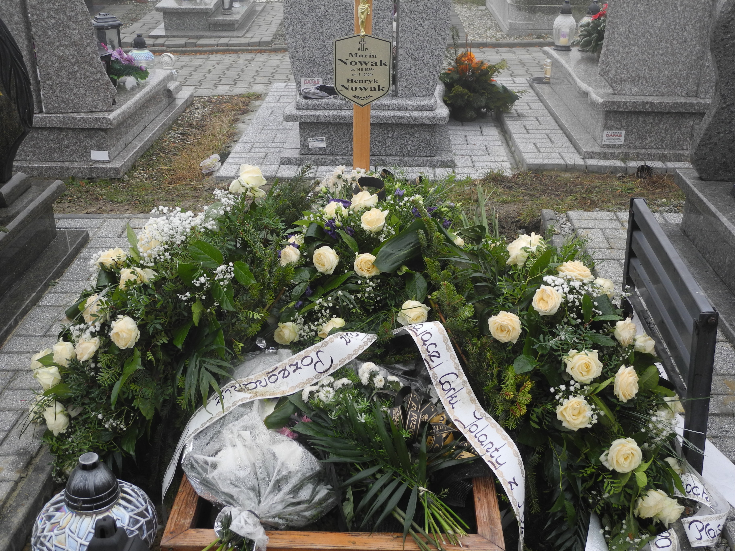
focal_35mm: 41
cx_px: 368
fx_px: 871
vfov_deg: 35.1
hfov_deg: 45.8
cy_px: 276
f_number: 3.2
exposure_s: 1/160
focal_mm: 8.8
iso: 100
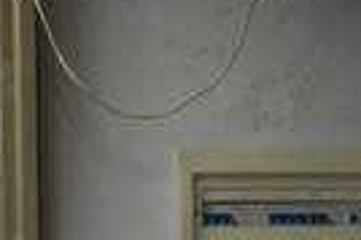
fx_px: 2594
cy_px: 506
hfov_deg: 7.8
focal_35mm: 259
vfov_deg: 5.2
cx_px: -170
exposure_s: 1/50
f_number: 4.5
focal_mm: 34
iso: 800
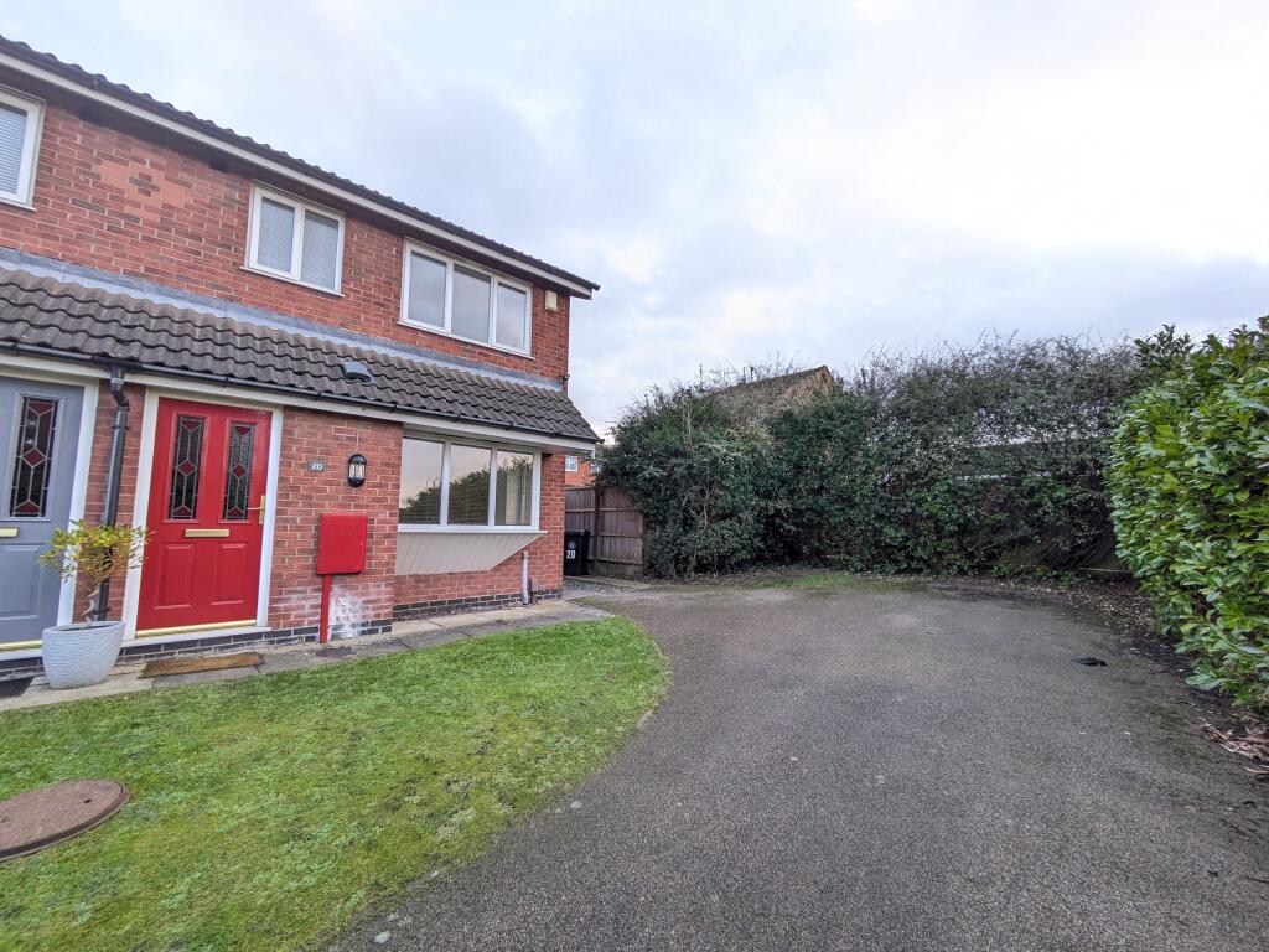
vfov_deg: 85.7
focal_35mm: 14
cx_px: 634
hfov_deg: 102.1
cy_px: 476
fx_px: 513
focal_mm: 1.83
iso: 70
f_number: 2.2
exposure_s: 1/100
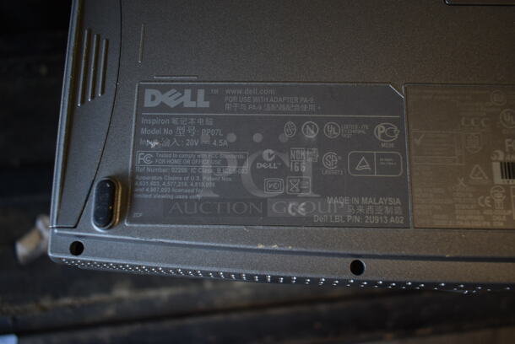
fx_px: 387
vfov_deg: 48.0
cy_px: 172
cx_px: 258
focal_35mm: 27
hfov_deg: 67.3
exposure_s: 1/30
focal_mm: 18
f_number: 3.5
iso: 320
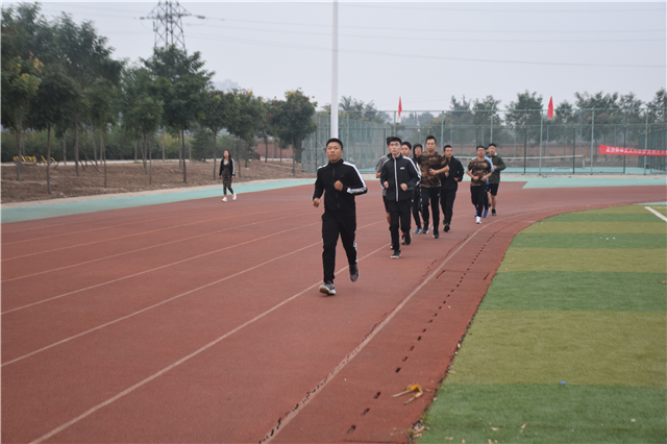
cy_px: 222
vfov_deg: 21.5
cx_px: 334
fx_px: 1167
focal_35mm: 63
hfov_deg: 31.9
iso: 400
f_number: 4.5
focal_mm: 42
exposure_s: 1/60
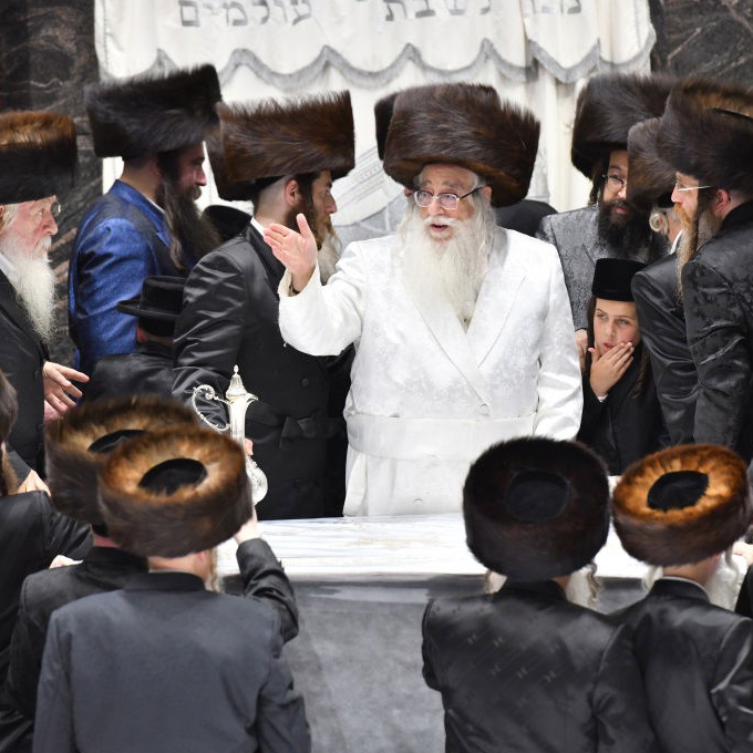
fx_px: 6300
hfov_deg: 6.8
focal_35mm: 256
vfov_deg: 6.8
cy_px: 377
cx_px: 388
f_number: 5.6
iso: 1000
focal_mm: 200
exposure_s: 1/100
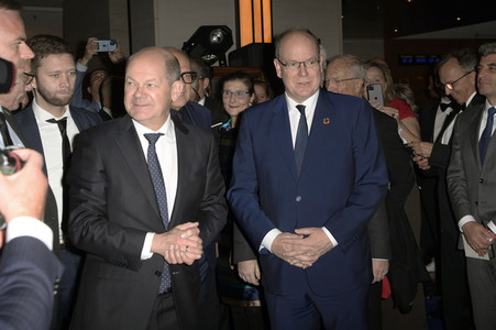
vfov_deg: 23.3
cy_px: 165
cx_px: 248
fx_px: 799
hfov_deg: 34.5
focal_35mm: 58
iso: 500
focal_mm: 58
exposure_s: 1/250
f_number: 7.1
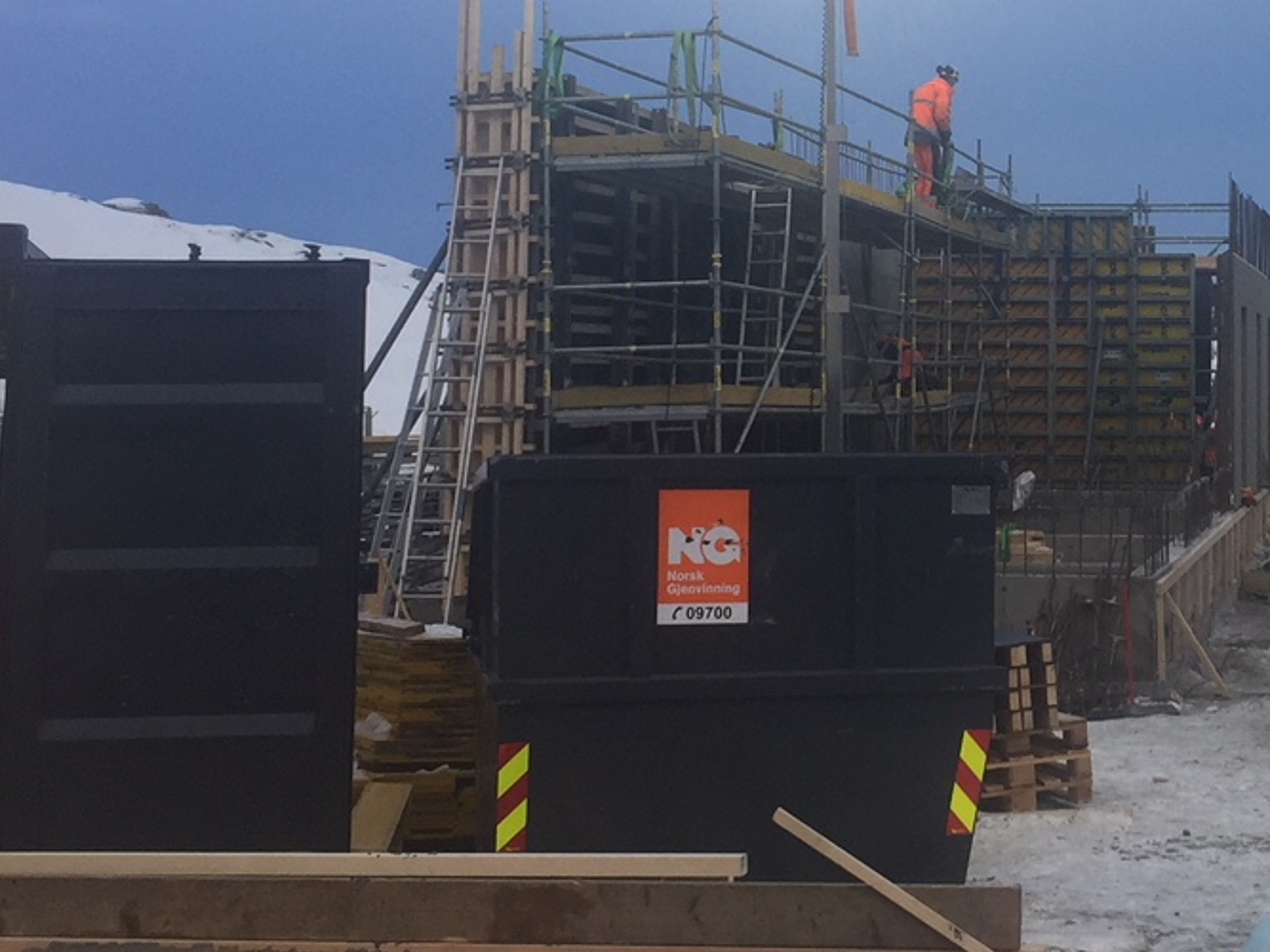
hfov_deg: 26.6
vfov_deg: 20.5
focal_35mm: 71
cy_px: 190
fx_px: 2604
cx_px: 1095
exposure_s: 1/214
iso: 32
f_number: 2.2
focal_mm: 4.15
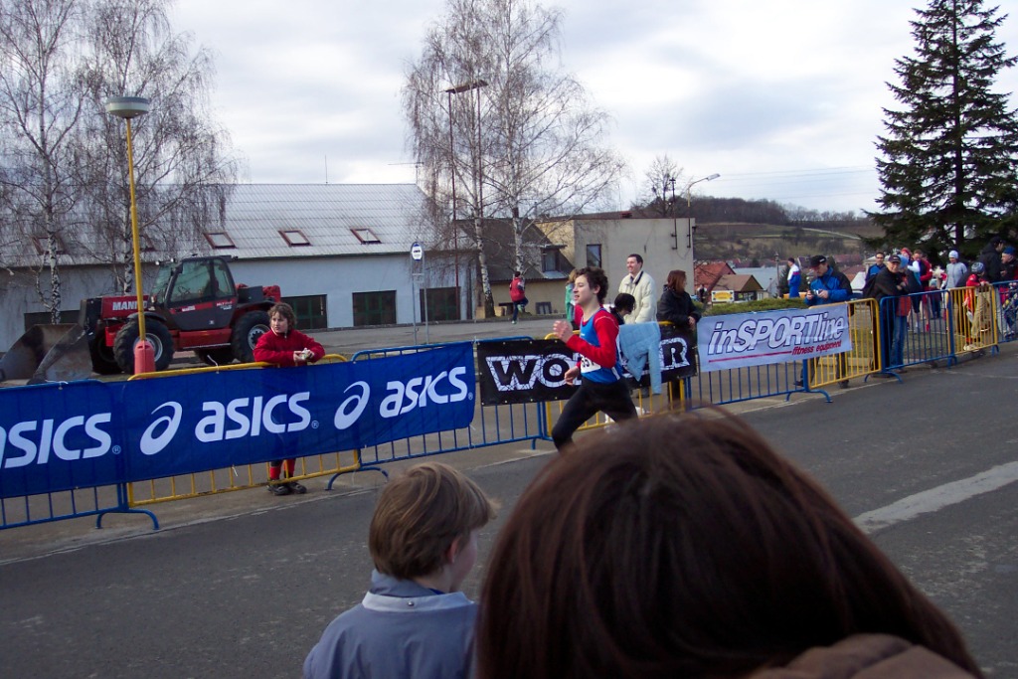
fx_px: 1075
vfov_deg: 35.1
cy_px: 340
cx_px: 509
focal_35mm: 38
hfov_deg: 50.7
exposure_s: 1/700
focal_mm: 8
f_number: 2.8
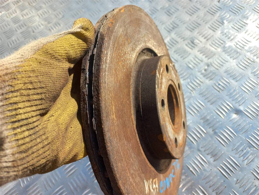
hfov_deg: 69.4
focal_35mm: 25
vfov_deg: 54.9
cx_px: 130
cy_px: 98
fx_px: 187
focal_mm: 4.6
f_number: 1.8
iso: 25
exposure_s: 1/348
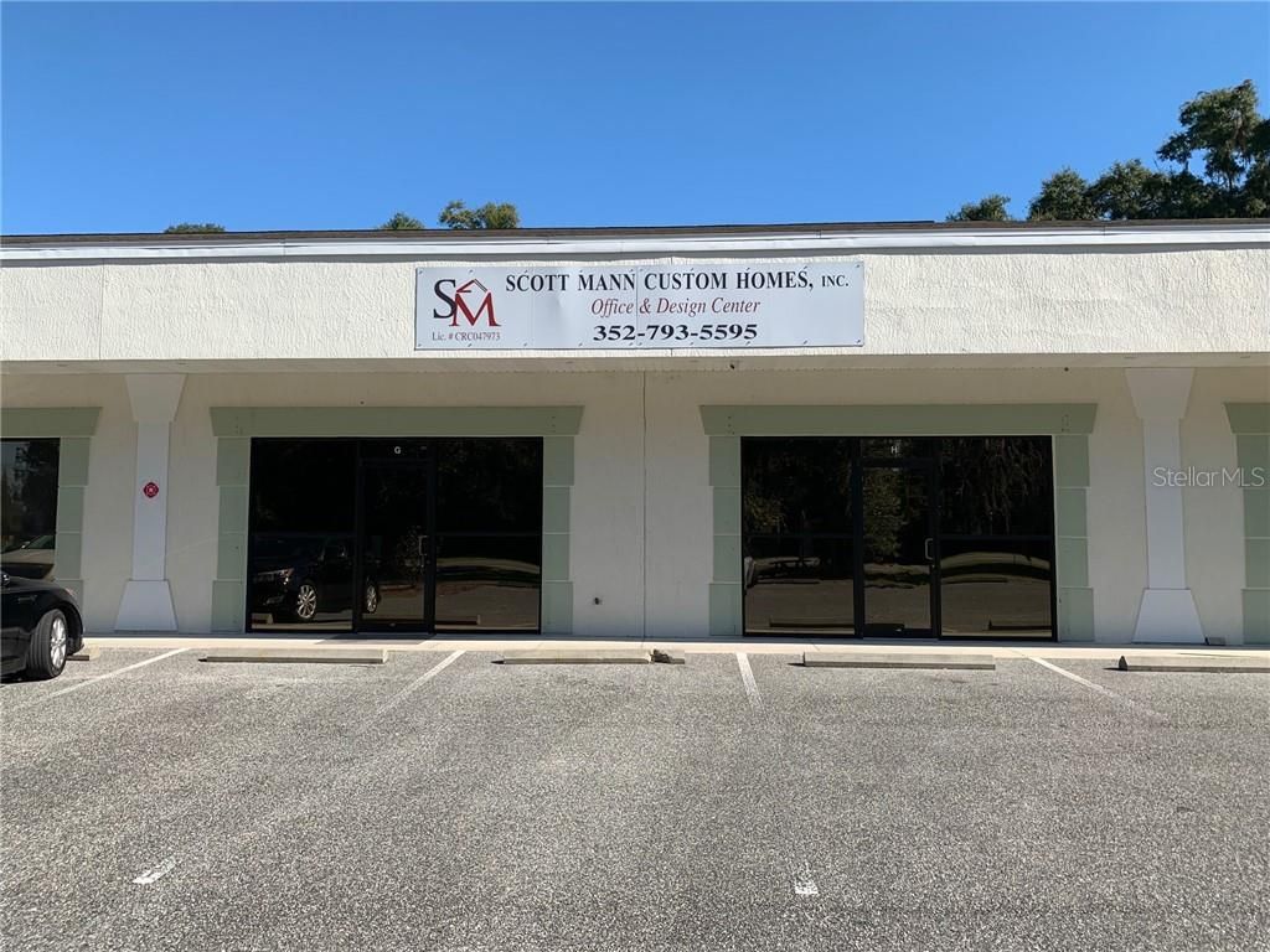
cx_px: 635
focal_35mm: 26
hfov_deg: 67.3
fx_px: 954
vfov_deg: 53.1
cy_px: 476
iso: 25
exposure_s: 1/1779
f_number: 1.8
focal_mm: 4.25
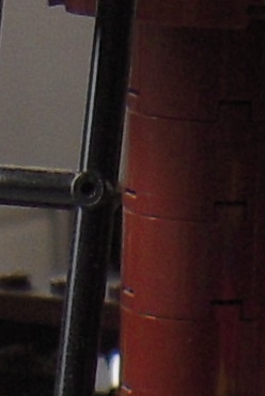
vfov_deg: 6.7
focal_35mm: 286
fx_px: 3152
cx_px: 290
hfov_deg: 4.8
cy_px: 1077
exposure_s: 1/500
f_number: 2.7
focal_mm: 5
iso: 100
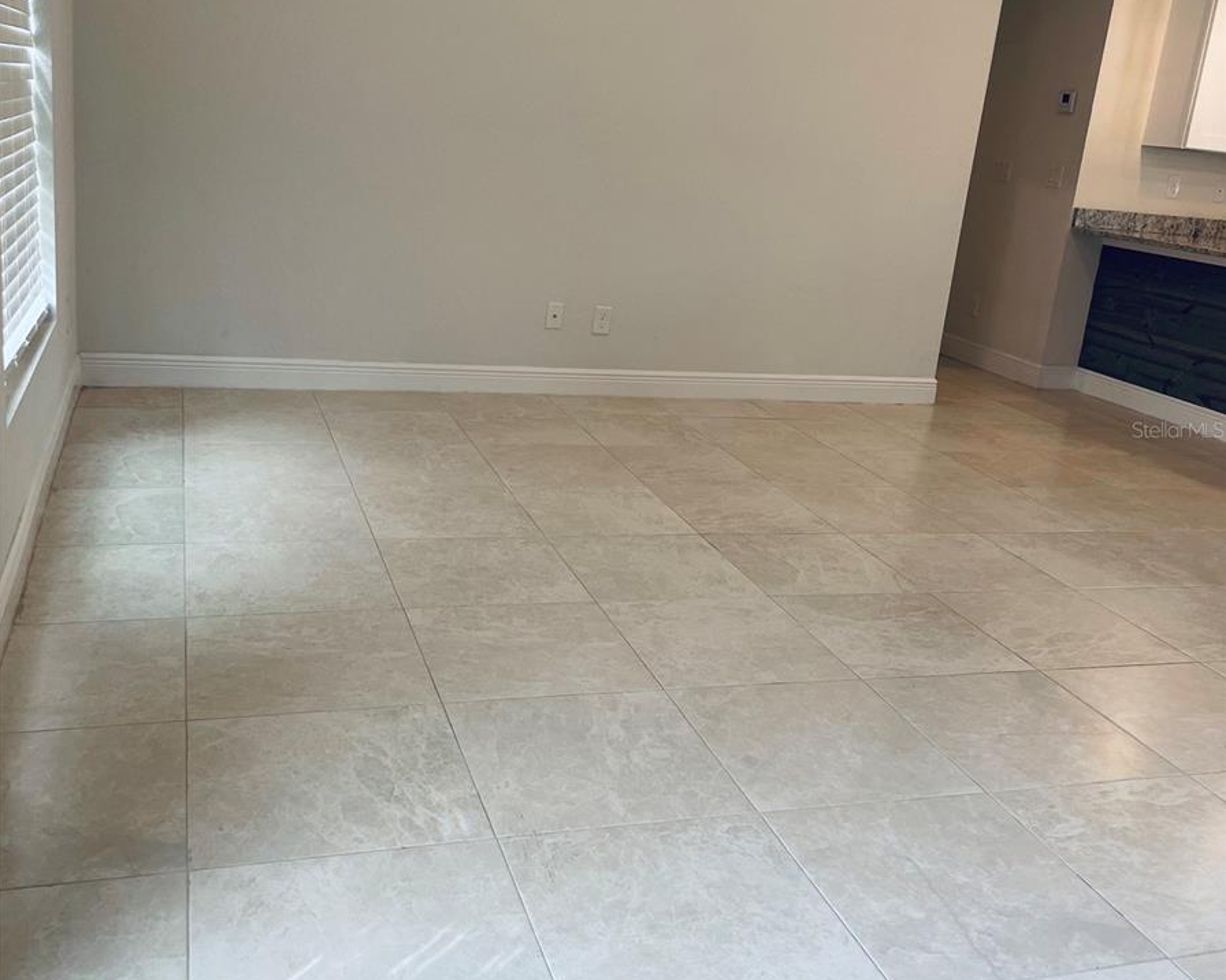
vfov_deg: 43.3
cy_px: 429
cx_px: 613
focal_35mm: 34
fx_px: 1234
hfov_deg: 52.8
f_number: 1.6
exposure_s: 1/120
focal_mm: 4.2
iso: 50
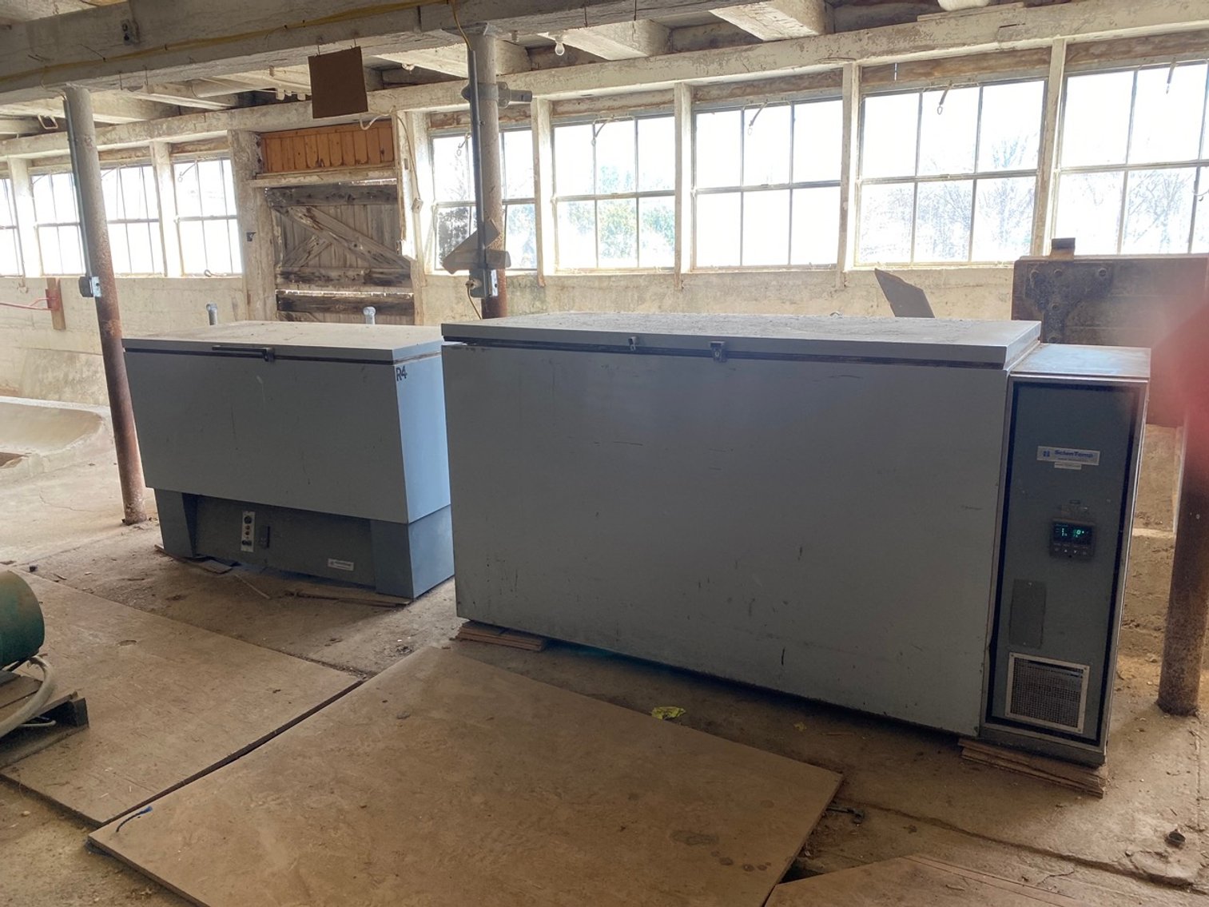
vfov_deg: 53.1
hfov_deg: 67.3
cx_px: 604
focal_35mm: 26
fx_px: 908
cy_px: 454
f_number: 1.8
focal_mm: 4.25
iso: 80
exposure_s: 1/121
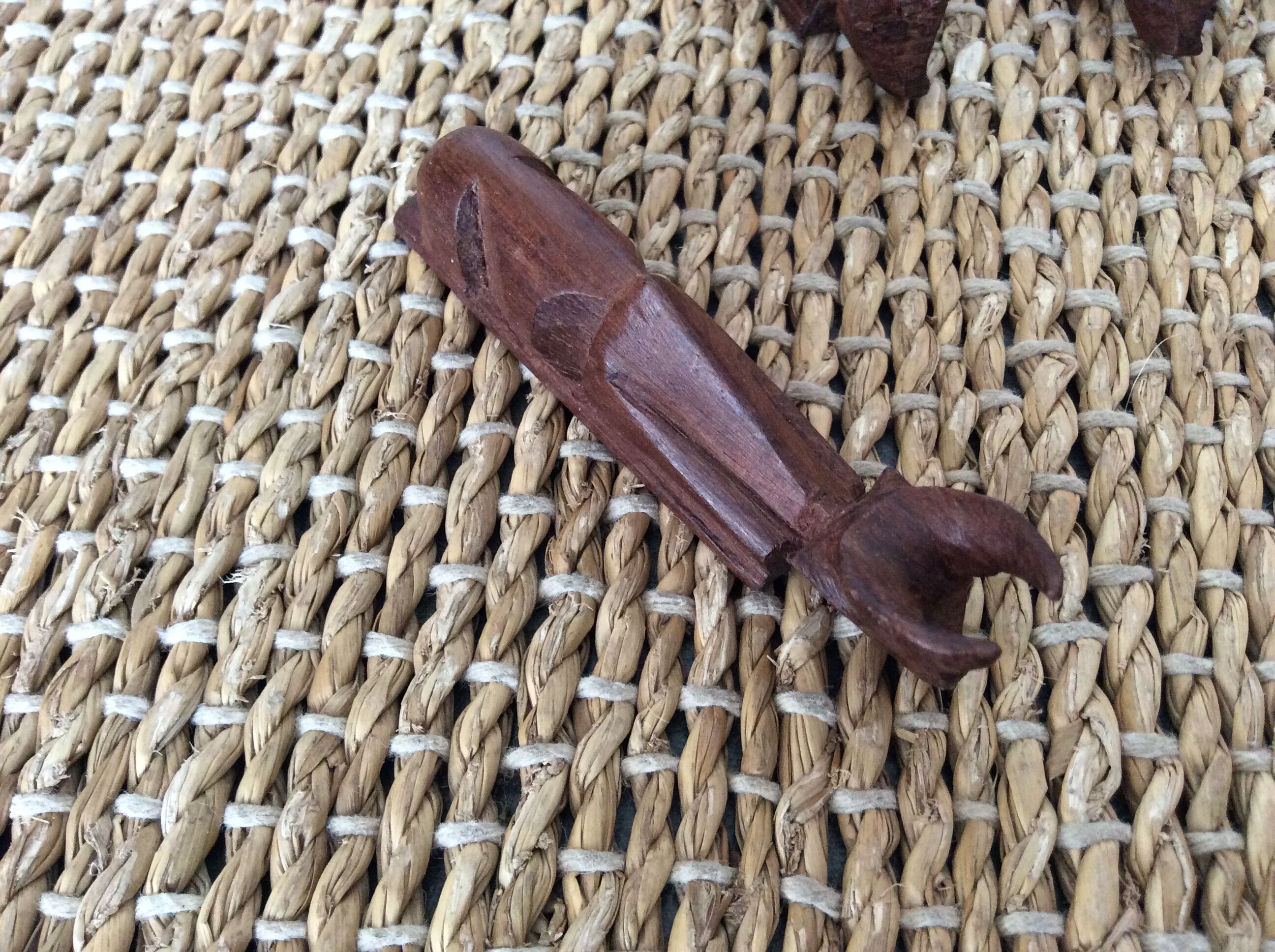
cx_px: 638
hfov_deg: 56.9
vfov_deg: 44.1
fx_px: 1177
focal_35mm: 32
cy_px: 476
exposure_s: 1/25
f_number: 2.4
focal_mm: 3.3
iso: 160
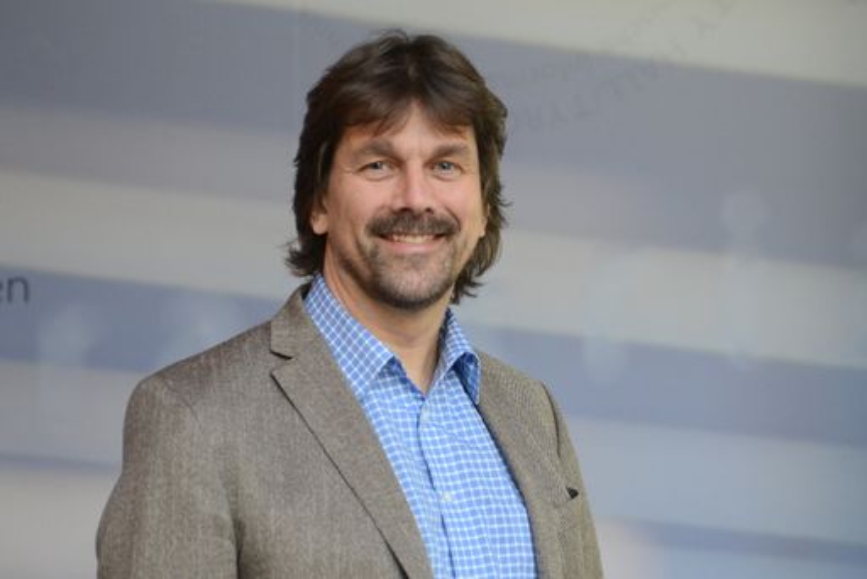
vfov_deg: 13.8
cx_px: 434
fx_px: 2385
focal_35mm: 99
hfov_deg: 20.6
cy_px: 290
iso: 1250
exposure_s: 1/80
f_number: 2.8
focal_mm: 66
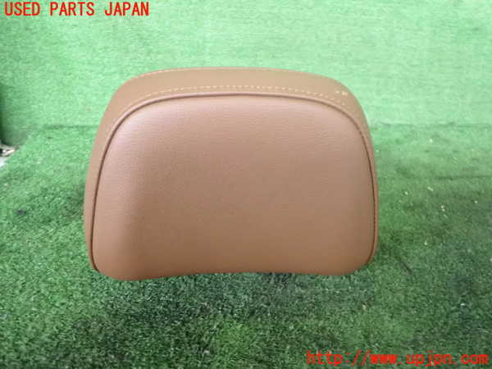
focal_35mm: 30
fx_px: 426
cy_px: 184
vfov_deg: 46.8
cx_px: 246
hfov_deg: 60.0
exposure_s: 1/200
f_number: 2.3
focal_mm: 5.4
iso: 2500
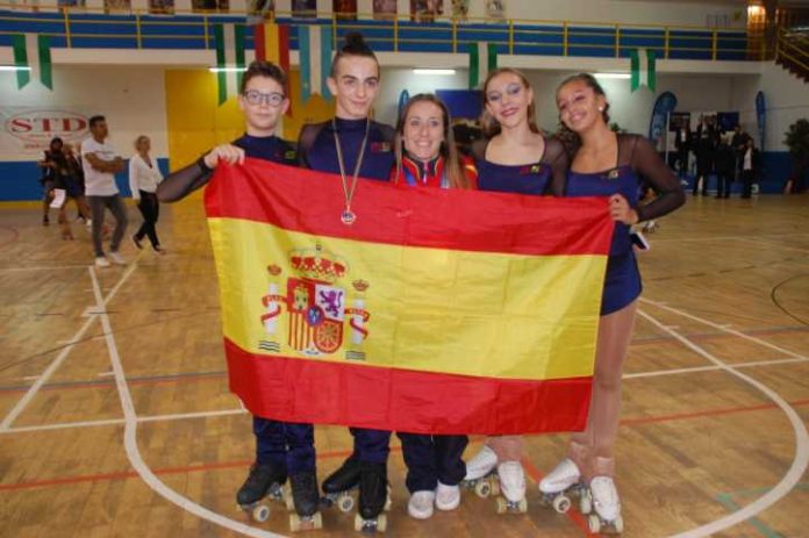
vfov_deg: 39.9
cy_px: 269
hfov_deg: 57.3
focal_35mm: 33
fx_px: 741
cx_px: 404
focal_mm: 22
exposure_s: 1/60
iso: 400
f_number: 3.5
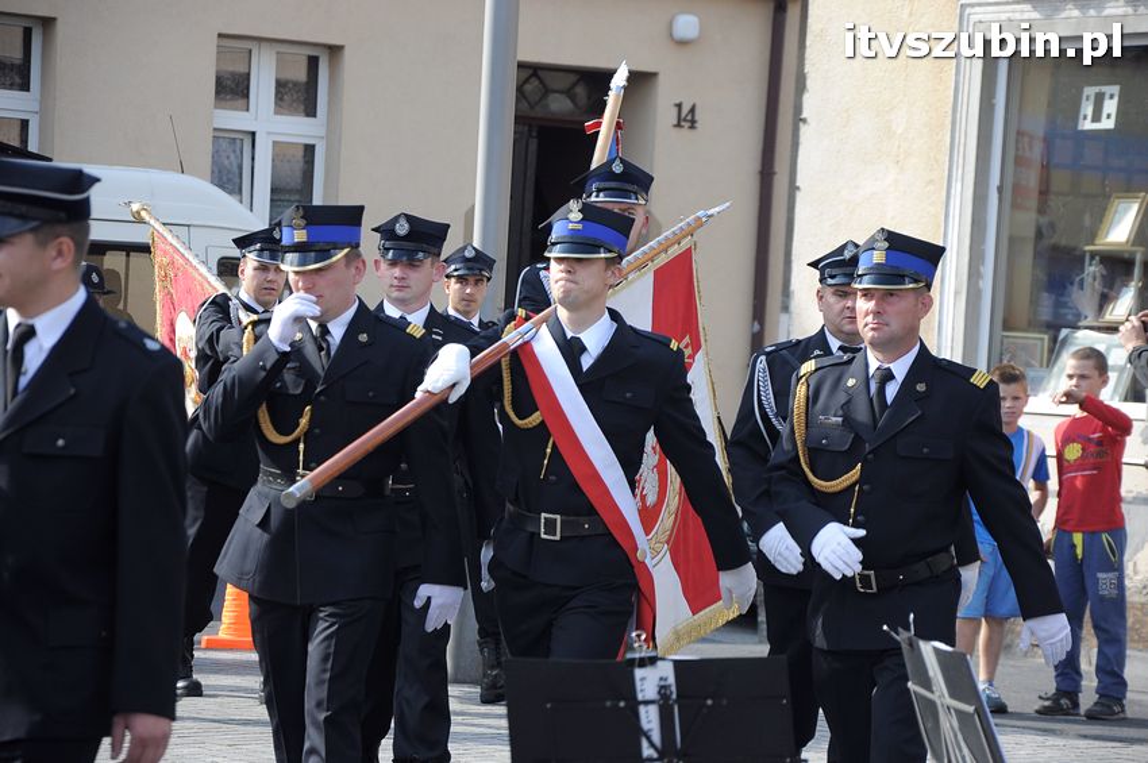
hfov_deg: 13.1
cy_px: 382
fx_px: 5018
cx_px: 574
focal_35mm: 158
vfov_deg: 8.7
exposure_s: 1/400
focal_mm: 105
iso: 400
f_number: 5.6
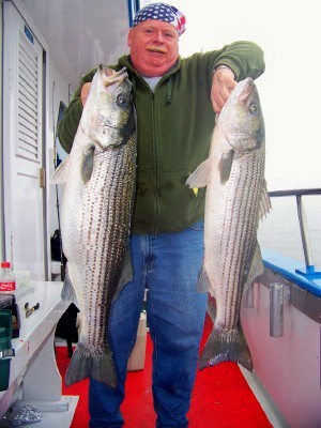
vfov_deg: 51.4
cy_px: 214
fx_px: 445
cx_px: 160
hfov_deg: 39.7
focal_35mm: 36
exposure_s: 1/250
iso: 64
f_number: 2.8
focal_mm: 5.85
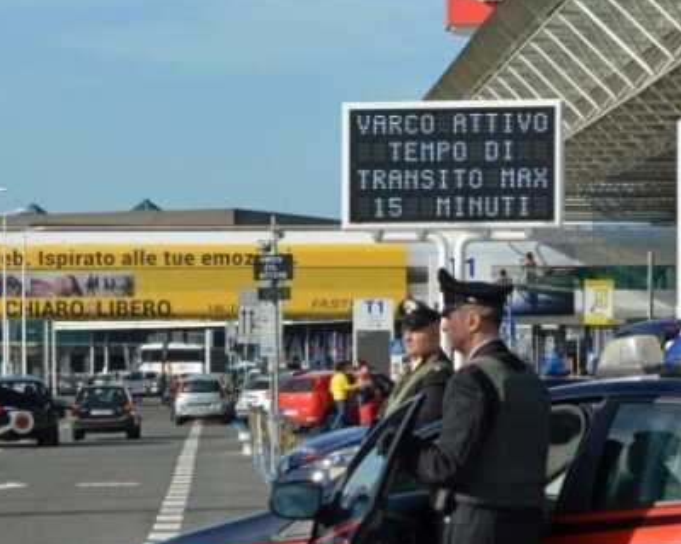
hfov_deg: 11.9
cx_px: 232
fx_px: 3265
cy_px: 397
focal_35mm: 162
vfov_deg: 9.5
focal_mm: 46
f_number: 13
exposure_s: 1/640
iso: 400
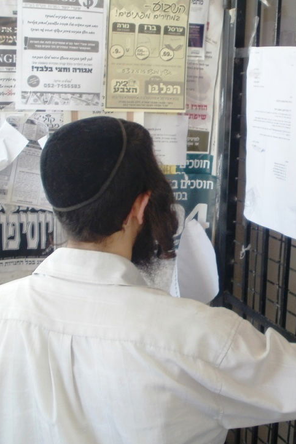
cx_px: 264
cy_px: 231
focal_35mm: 53
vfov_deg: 37.5
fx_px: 654
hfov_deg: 24.8
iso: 100
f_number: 3.5
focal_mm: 6.3
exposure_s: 1/30
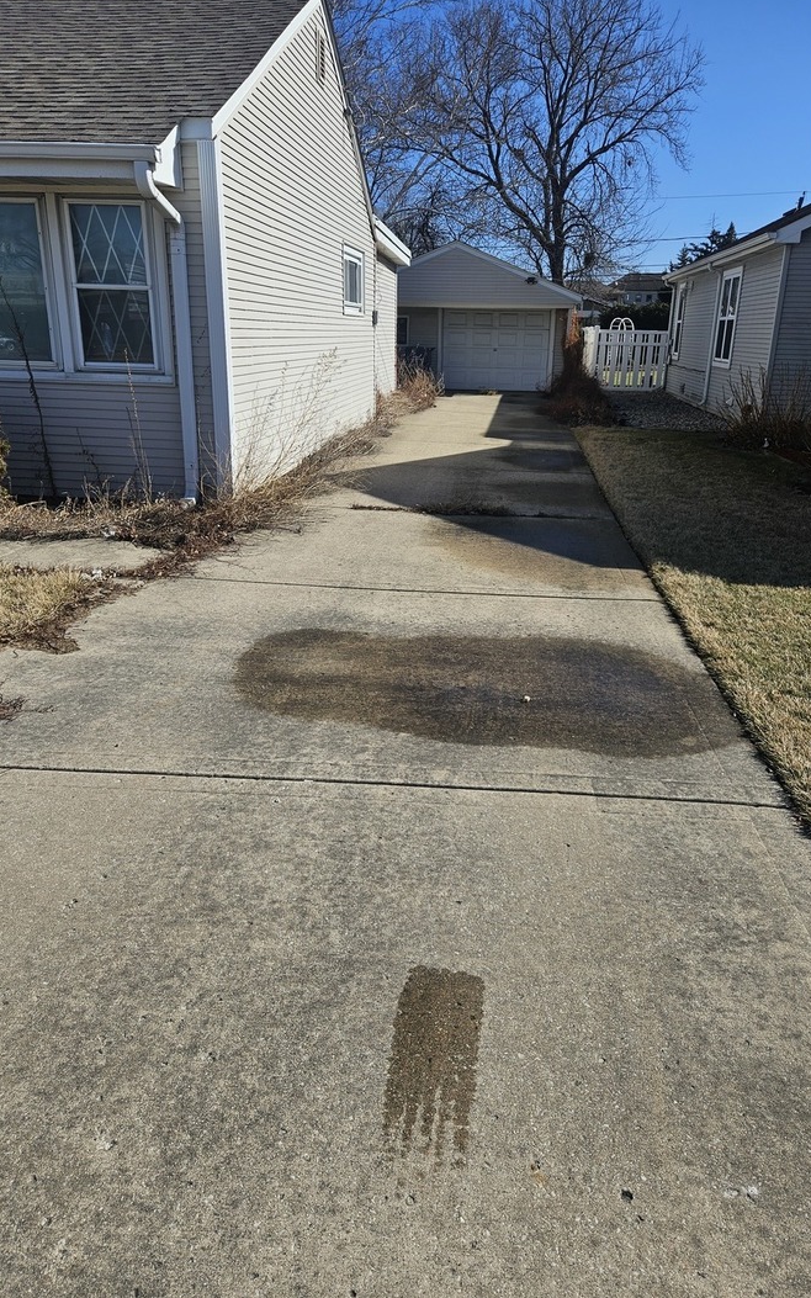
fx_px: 884
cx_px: 418
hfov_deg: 49.3
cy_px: 637
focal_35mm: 25
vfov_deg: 72.5
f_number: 1.8
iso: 25
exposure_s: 1/2384
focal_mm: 5.4
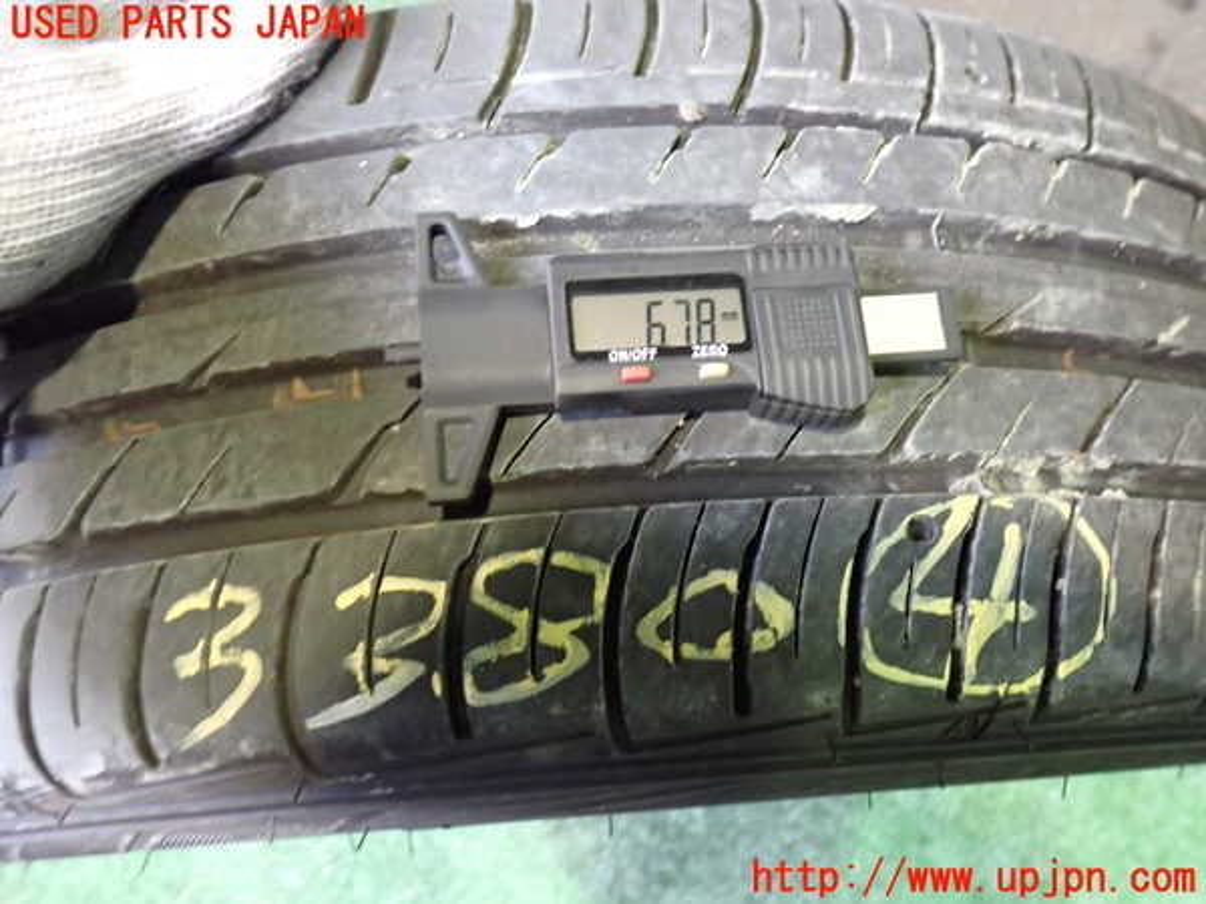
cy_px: 452
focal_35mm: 30
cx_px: 603
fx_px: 1045
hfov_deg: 60.0
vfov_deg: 46.8
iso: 800
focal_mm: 5.4
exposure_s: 1/30
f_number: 2.3
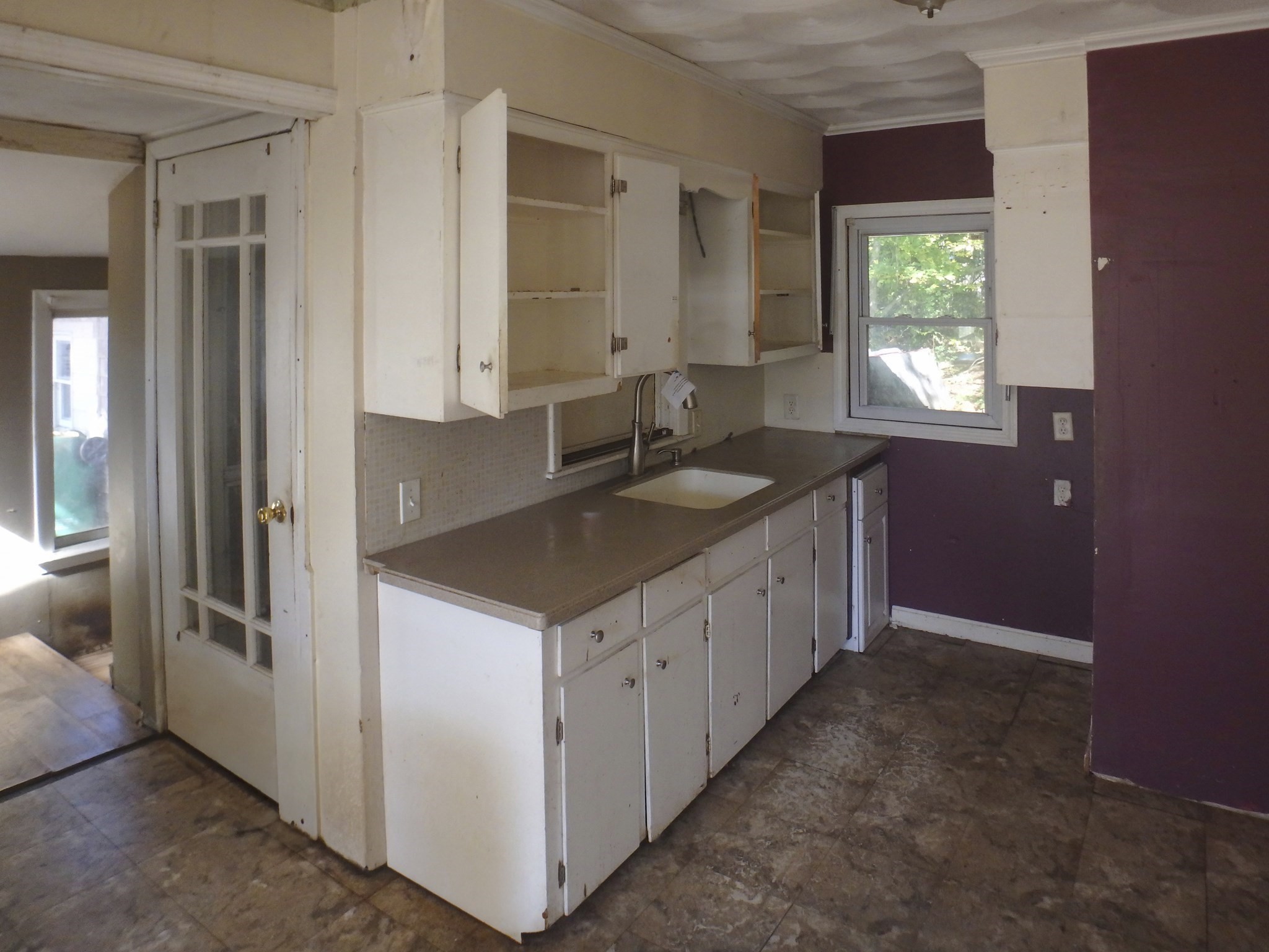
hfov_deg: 79.0
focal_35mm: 21
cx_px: 634
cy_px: 476
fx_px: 770
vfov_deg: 63.4
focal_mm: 3.7
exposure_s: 1/40
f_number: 3.5
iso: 200
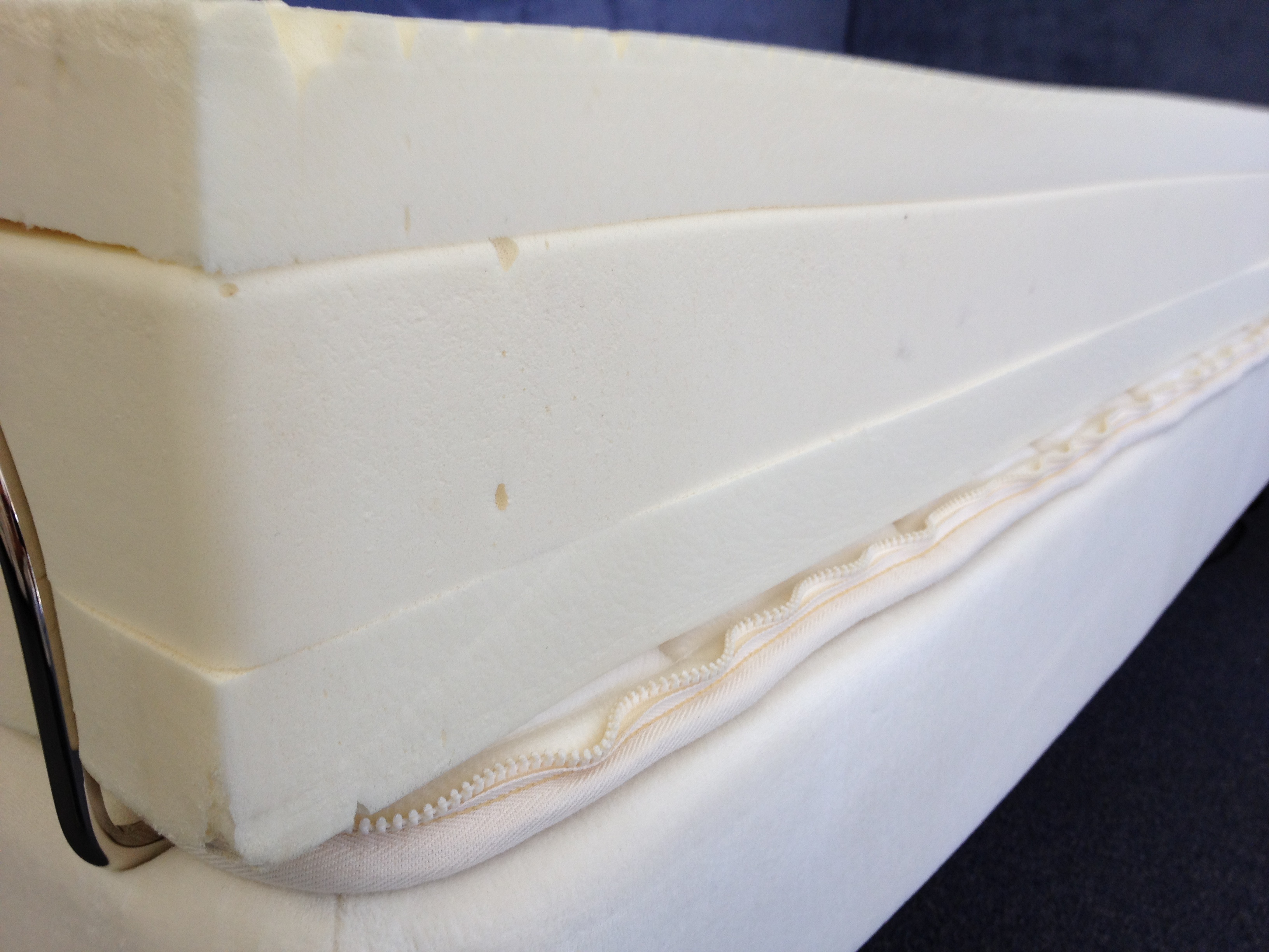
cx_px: 634
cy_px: 476
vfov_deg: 40.7
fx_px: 1283
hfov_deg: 52.6
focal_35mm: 35
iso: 64
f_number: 2.4
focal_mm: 4.28
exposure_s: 1/60
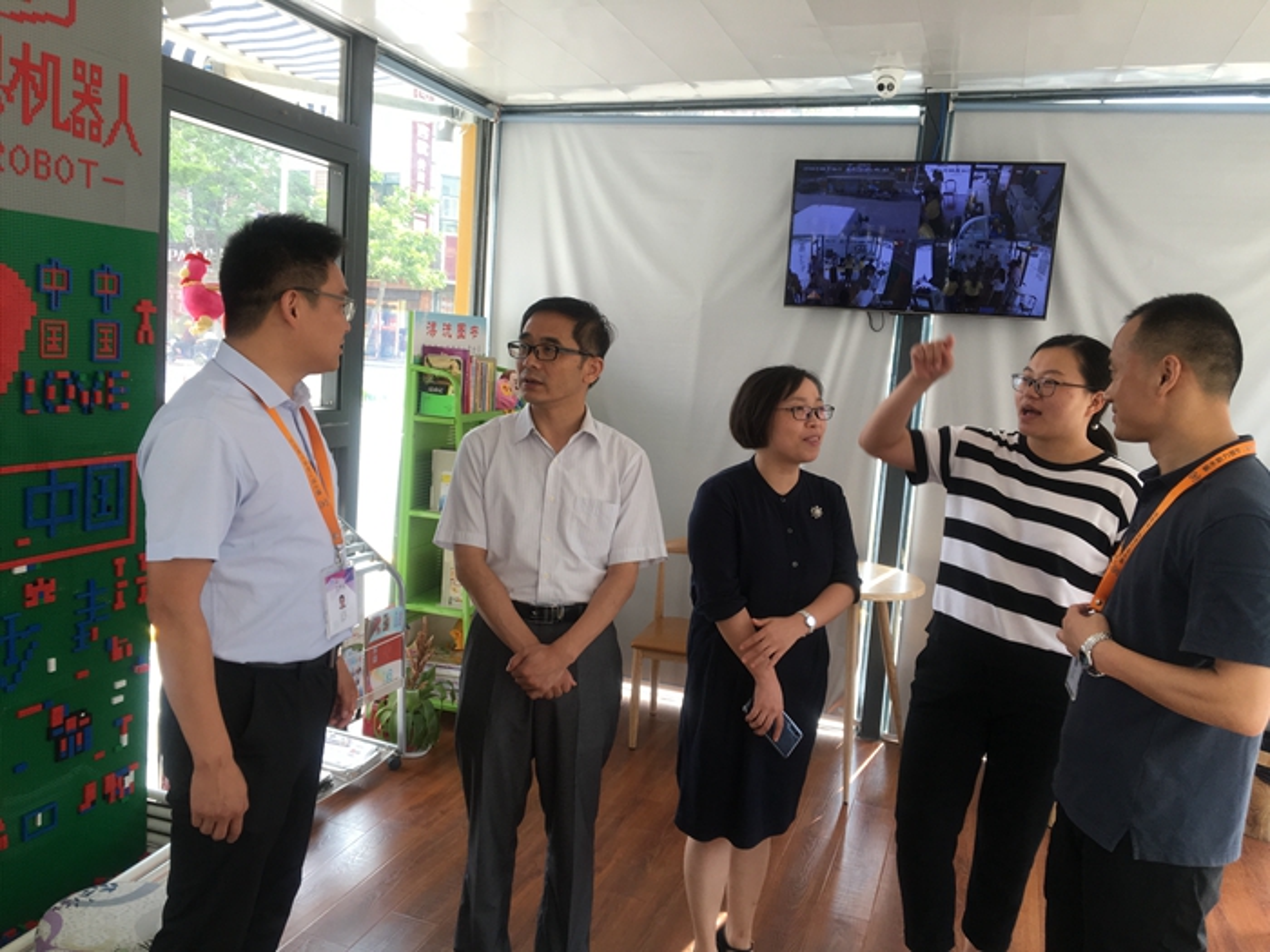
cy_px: 476
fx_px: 1064
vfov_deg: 48.2
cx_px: 635
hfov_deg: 61.7
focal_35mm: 29
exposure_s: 1/100
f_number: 2.2
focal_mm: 4.15
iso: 32
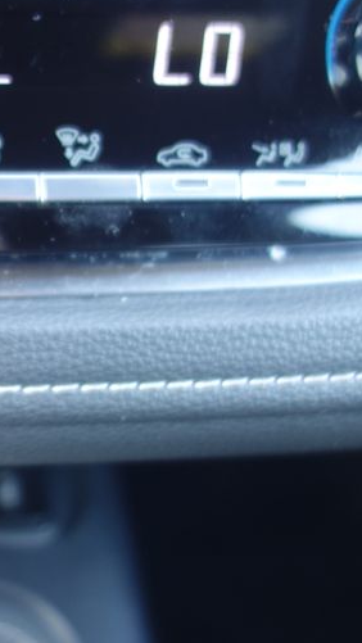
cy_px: 327
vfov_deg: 34.9
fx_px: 1023
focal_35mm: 60
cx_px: -107
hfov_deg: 18.7
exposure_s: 1/30
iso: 125
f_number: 1.8
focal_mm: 10.4
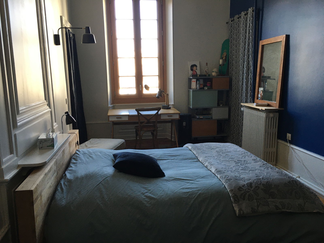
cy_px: 122
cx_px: 162
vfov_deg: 48.2
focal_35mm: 29
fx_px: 271
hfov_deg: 61.7
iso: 50
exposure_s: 1/33
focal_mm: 4.15
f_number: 2.2
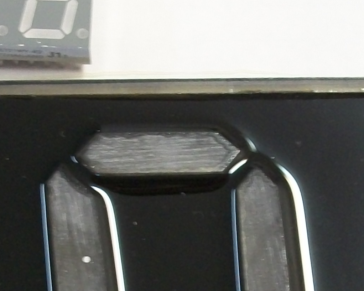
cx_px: 125
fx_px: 1206
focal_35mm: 112
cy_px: 288
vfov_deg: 13.6
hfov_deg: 17.1
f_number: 2.9
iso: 160
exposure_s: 1/15
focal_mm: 5.7
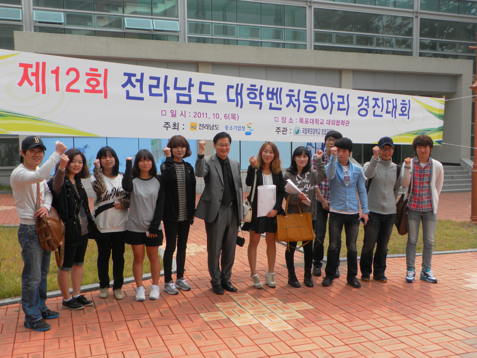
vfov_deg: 38.7
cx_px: 238
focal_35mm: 37
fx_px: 510
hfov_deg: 50.1
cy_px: 179
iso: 80
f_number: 4
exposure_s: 1/250
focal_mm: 6.6
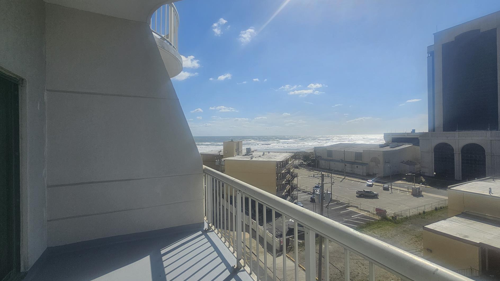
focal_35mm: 15
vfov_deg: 70.5
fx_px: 199
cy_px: 135
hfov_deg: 103.0
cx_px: 244
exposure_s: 1/5357
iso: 50
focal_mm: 2.2
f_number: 2.2
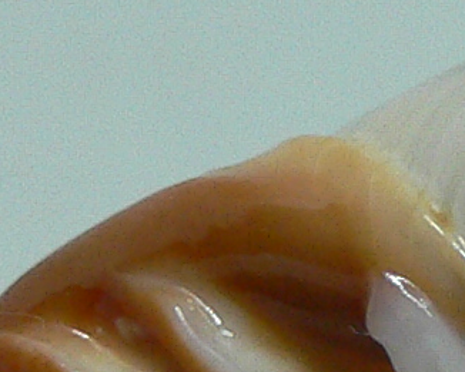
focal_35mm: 211
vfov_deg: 7.2
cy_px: 513
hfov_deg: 8.8
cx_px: 773
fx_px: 2905
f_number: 2.8
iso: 150
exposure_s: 1/60
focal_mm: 4.6
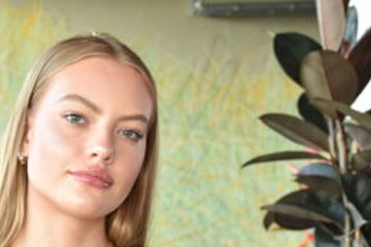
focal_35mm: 140
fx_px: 1442
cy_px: 228
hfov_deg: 14.6
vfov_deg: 9.7
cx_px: 87
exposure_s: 1/100
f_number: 5.6
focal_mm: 50
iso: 640
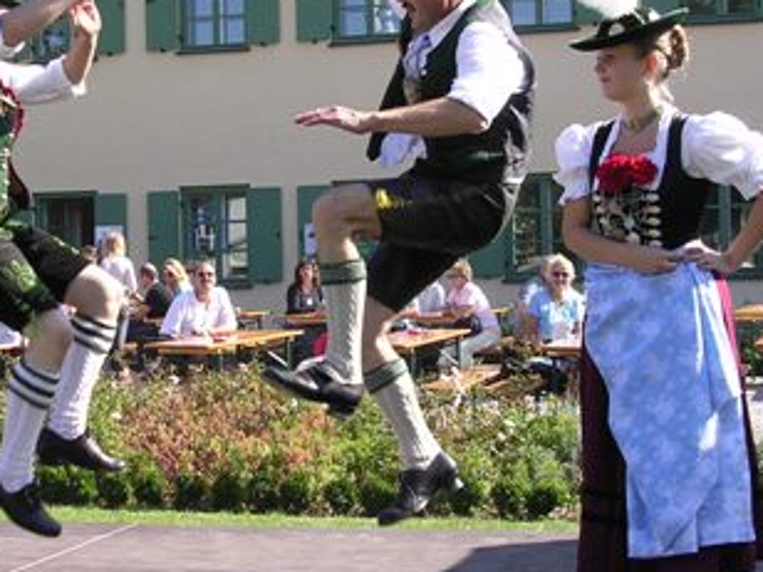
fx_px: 1477
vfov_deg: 21.9
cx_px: 260
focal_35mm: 67
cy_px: 243
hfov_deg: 28.8
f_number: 3
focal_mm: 7.1
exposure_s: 1/333
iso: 100
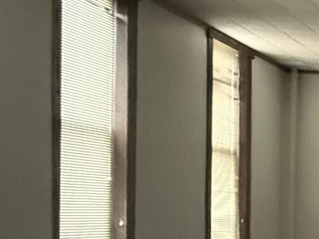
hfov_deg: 11.8
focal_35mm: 83
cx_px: 942
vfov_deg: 17.5
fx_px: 765
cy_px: 213
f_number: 2.2
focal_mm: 2.22
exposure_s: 1/48
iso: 1600
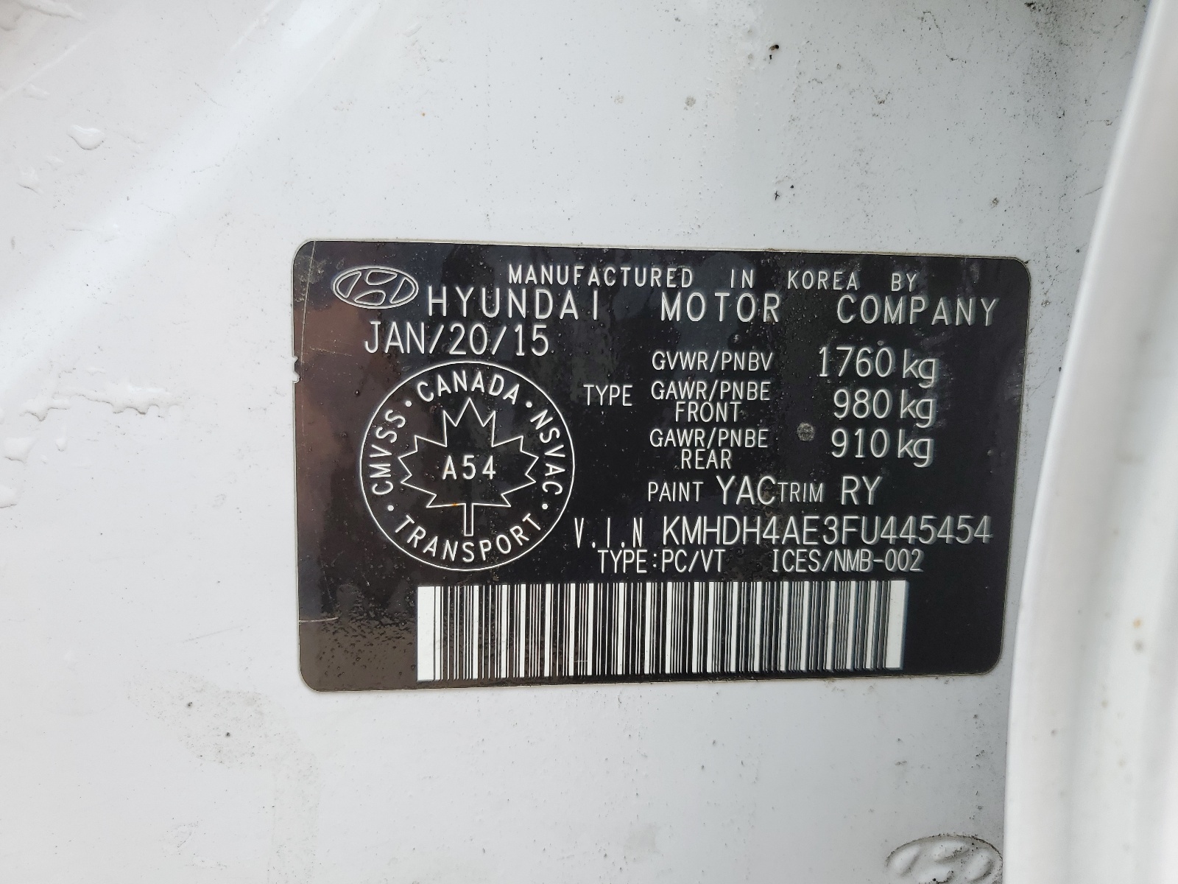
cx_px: 589
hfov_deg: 67.3
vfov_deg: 53.1
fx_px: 885
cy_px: 442
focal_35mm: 26
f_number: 1.5
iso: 50
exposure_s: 1/588
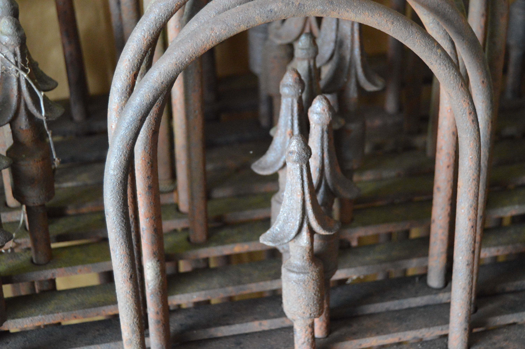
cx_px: 262
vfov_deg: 22.6
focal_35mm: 60
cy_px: 174
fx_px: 874
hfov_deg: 33.4
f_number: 5
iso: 3200
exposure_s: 1/40
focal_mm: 40
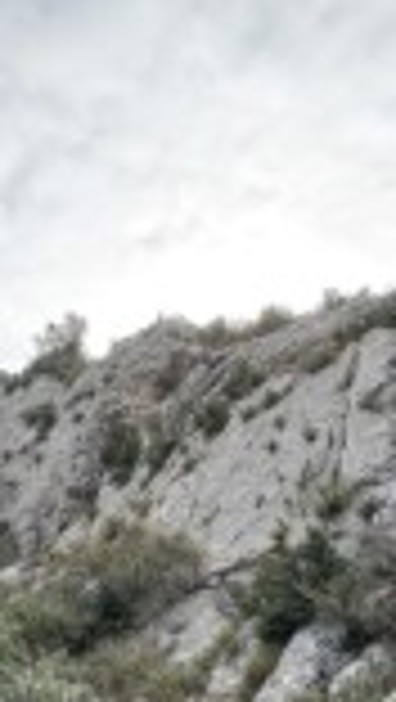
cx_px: 135
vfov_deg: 50.3
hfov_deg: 30.3
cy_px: 490
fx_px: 726
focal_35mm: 39
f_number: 2.2
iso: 40
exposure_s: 1/498
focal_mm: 2.22
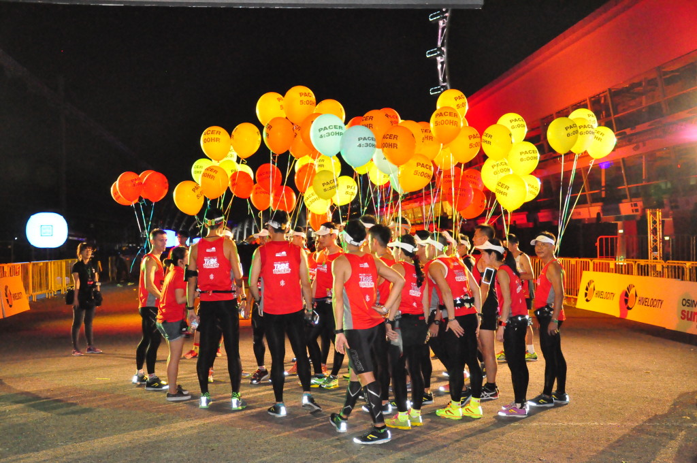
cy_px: 232
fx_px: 812
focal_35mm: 42
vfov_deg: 31.8
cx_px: 348
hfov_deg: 46.5
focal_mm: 28
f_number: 4
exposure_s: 1/80
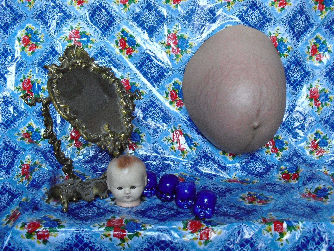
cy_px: 126
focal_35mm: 36
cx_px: 167
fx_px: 347
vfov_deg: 39.7
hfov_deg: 51.4
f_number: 3.1
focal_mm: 6.3
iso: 800
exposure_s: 1/125
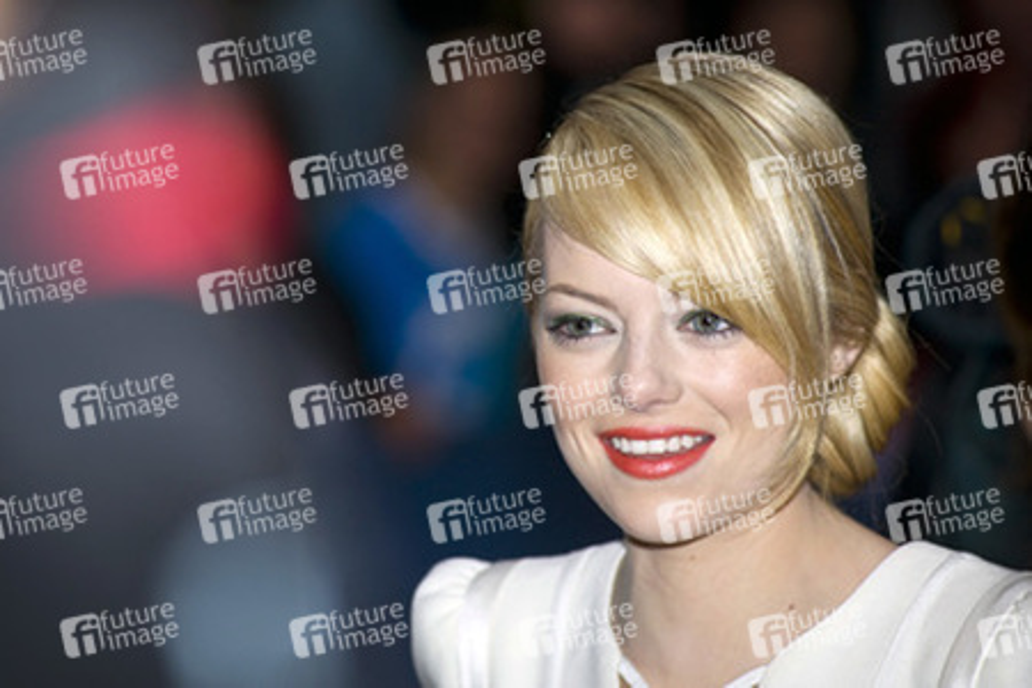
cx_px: 516
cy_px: 344
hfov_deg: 10.3
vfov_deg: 6.9
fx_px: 5733
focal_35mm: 200
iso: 800
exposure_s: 1/320
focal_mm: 200
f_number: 5
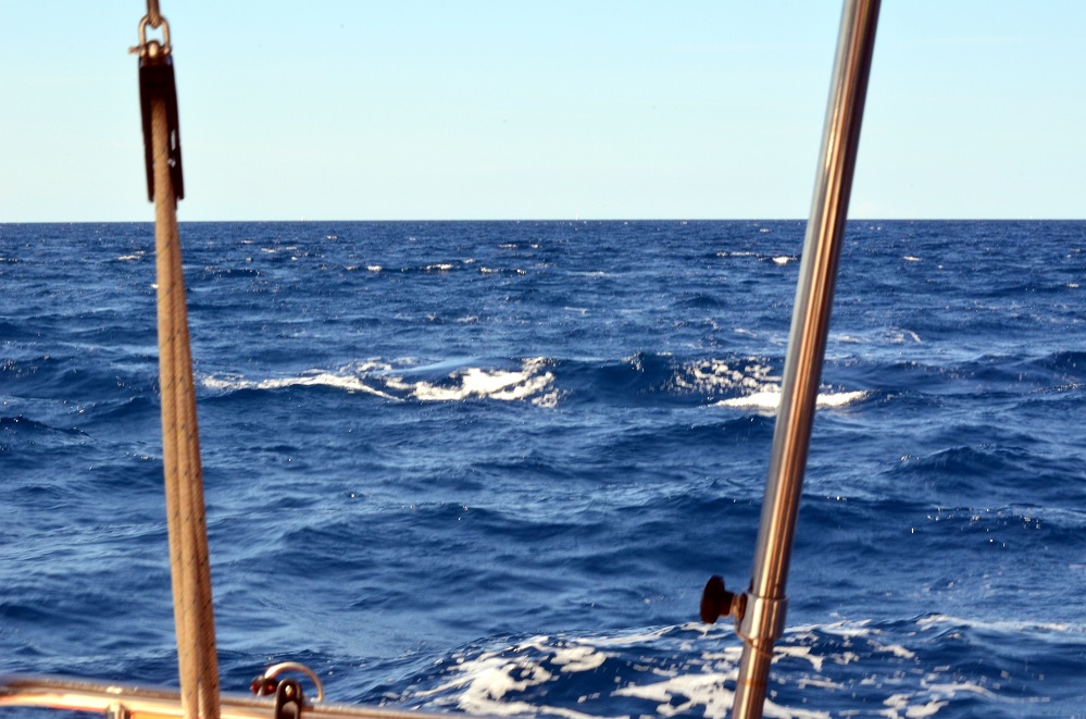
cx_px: 543
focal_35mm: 105
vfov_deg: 13.0
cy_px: 360
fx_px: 3160
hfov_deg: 19.5
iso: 450
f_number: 32
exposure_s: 1/60
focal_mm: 70
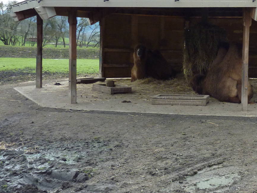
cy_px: 43
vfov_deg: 26.6
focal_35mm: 54
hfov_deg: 33.4
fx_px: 401
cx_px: 238
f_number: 3.4
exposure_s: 1/500
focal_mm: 4.7
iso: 200
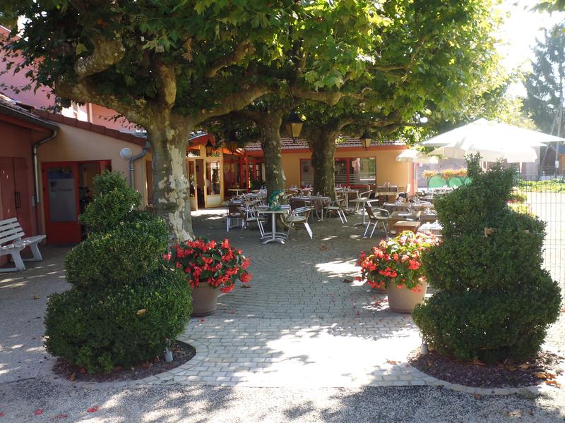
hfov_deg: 52.6
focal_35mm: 35
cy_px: 212
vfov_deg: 40.7
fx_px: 571
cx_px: 282
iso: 100
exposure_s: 1/125
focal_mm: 6.3
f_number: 3.3
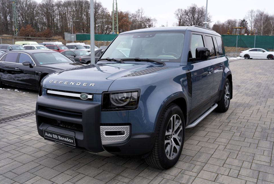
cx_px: 135
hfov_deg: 60.2
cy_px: 92
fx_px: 236
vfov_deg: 42.5
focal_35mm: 31
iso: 100
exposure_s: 1/100
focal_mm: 29
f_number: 4.5
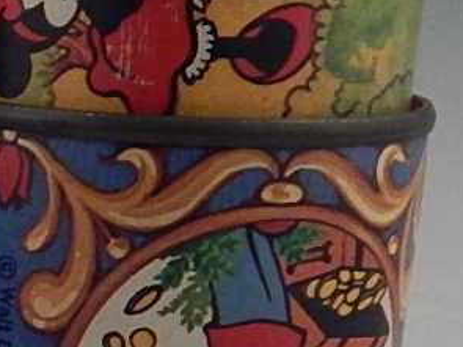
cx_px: -620
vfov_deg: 8.6
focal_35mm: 168
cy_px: 512
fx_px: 2246
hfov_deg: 10.3
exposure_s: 1/250
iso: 400
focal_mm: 5.6
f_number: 3.2
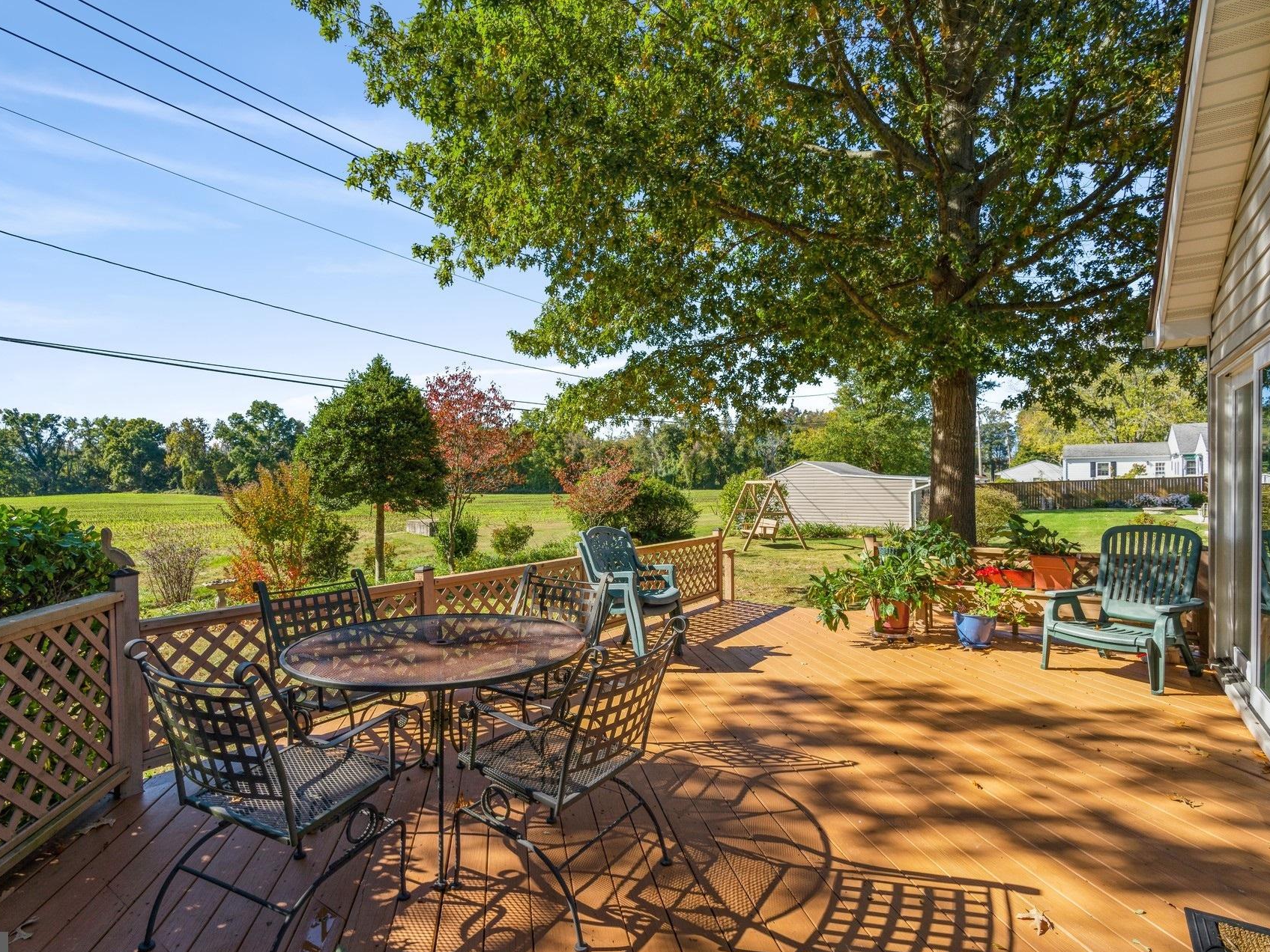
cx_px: 595
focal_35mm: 17
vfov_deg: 74.7
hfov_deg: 90.9
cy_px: 486
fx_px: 624
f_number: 8
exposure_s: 1/125
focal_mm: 15
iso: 100
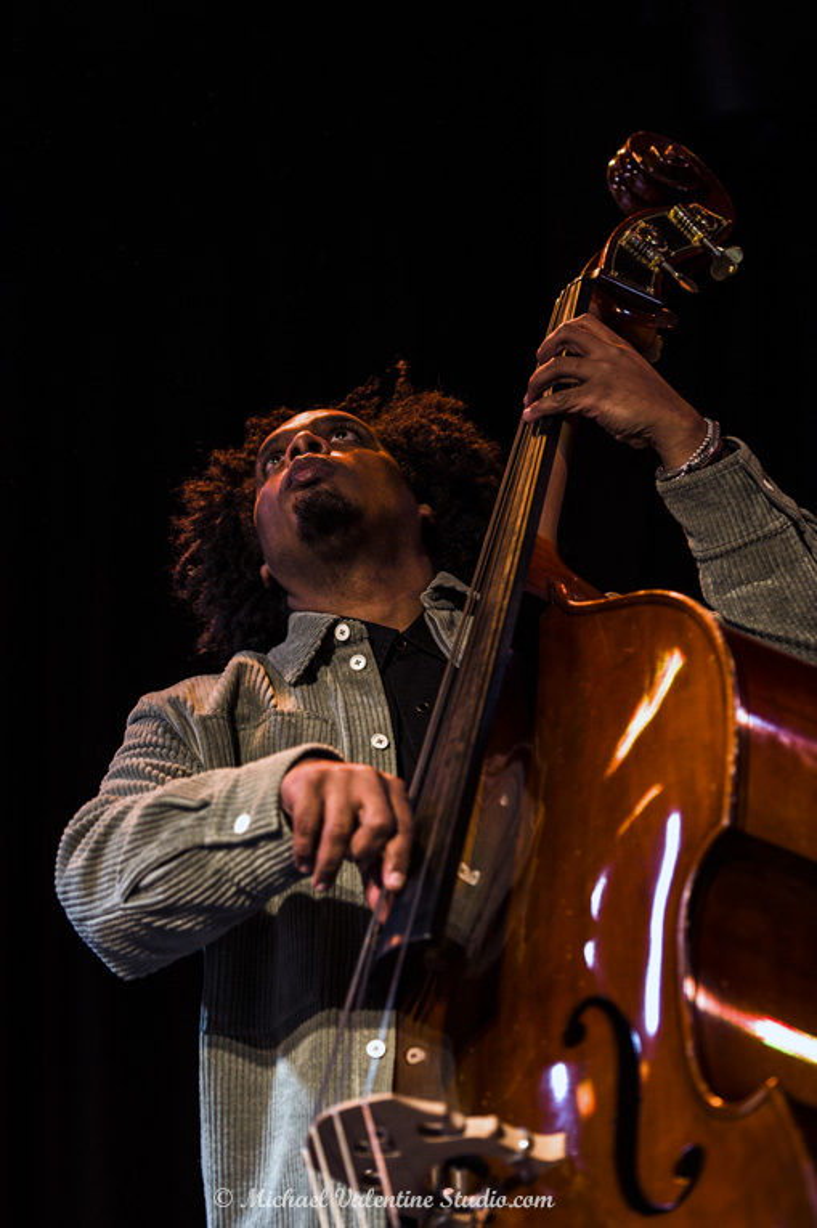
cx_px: 408
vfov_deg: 19.5
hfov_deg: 13.0
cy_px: 614
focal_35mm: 105
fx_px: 3579
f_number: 3.5
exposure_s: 1/200
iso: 1000
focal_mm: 105
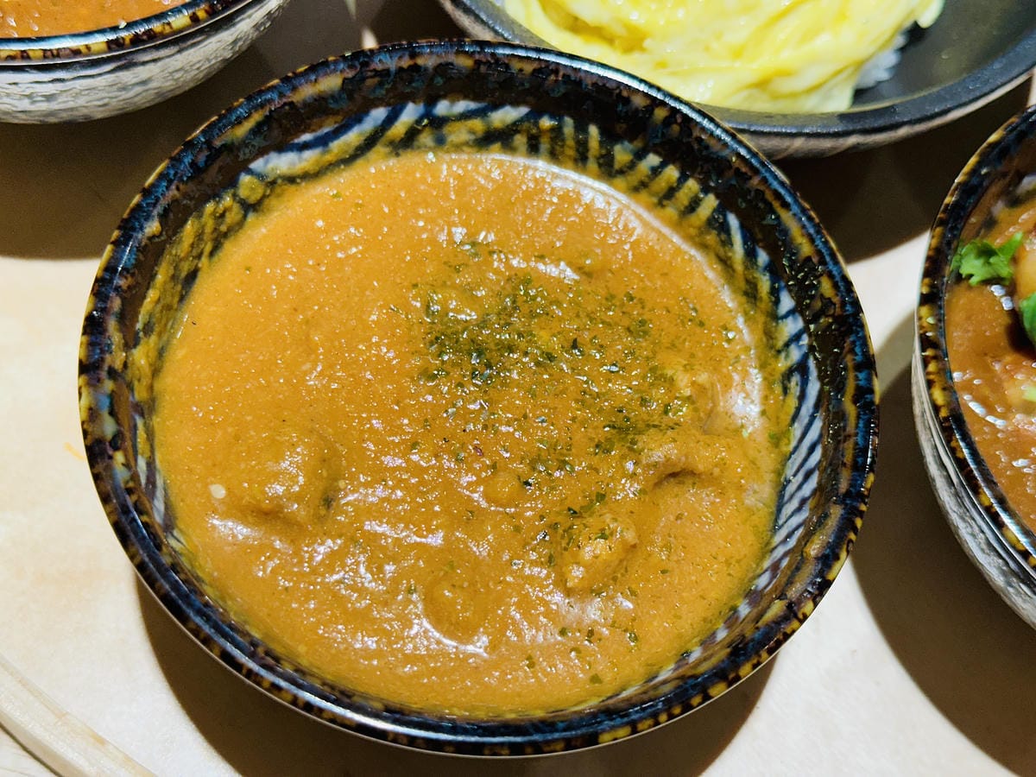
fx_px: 1437
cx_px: 518
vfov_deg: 30.3
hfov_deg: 39.7
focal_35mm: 48
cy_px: 388
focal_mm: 6.86
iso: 125
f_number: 1.78
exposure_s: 1/120
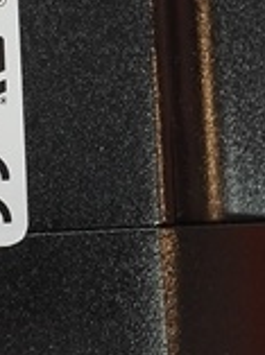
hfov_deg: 8.9
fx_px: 1701
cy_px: 27
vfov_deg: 11.8
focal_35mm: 166
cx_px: 109
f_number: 1.8
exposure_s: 1/50
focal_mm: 4.75
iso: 292
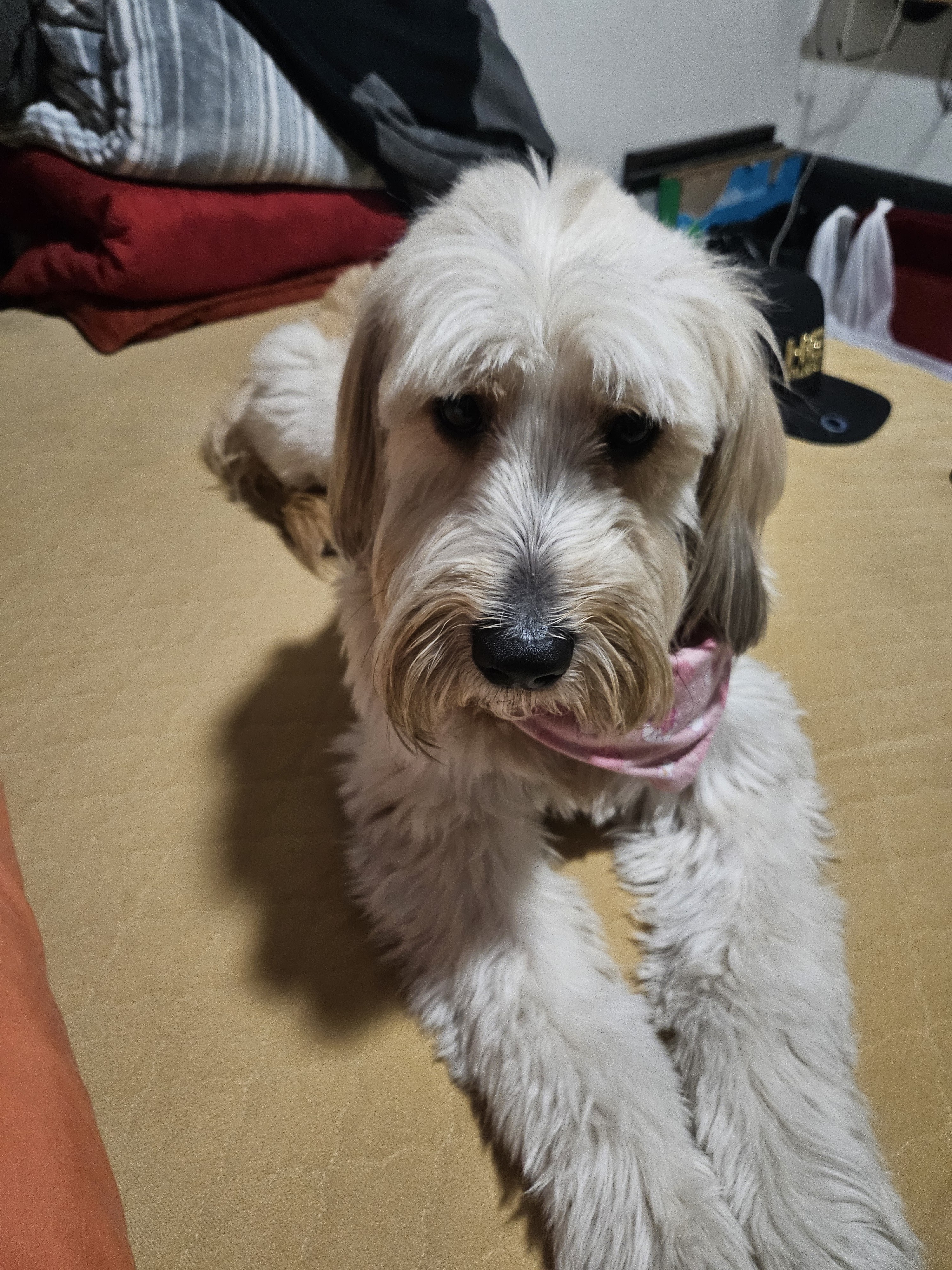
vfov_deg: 71.6
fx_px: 880
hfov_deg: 56.8
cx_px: 476
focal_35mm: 24
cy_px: 635
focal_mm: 5
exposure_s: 1/24
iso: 640
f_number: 1.8
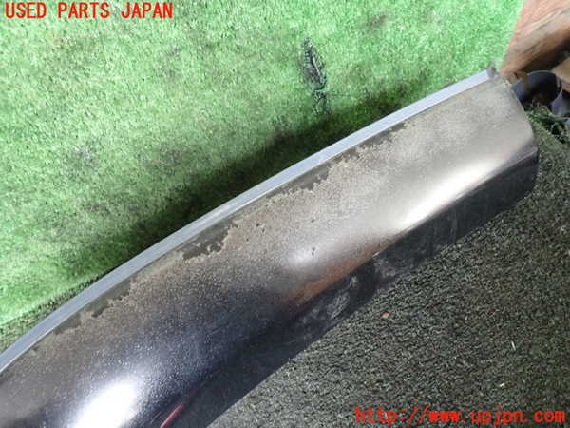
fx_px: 412
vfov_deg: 54.9
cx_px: 285
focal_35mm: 25
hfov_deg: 69.4
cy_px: 214
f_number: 2
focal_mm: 4.5
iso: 400
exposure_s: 1/30
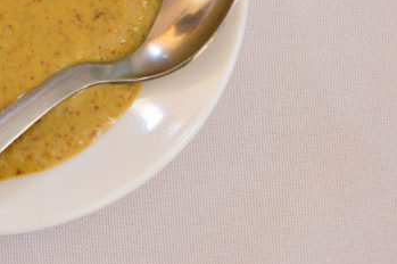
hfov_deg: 13.8
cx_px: 19
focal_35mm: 147
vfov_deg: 9.3
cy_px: 38
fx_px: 1620
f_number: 5
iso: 3600
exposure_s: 1/60
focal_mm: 38
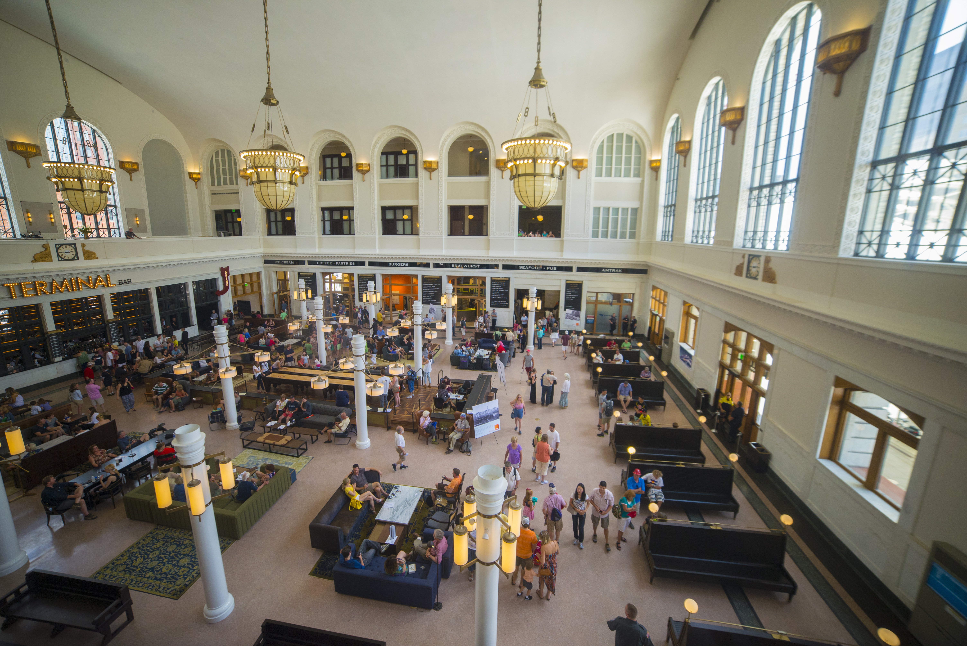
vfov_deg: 81.3
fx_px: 376
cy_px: 323
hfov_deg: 104.2
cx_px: 484
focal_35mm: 14
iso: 1000
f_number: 2.8
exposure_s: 1/800
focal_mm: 14
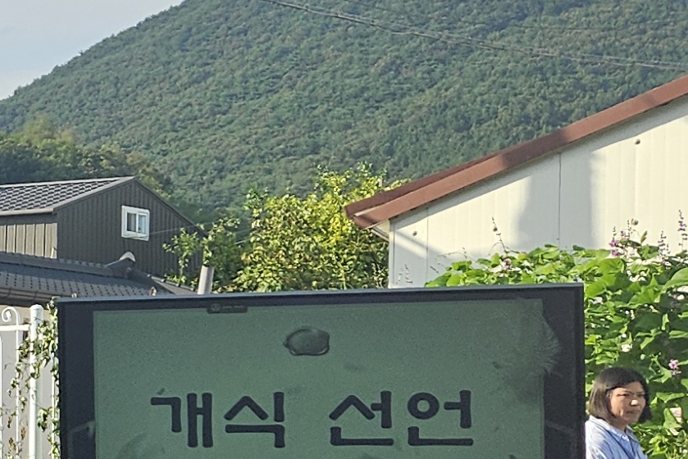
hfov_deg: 14.5
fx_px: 2179
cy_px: 390
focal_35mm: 114
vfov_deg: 12.0
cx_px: -732
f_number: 1.8
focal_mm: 5.4
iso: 40
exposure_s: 1/1297
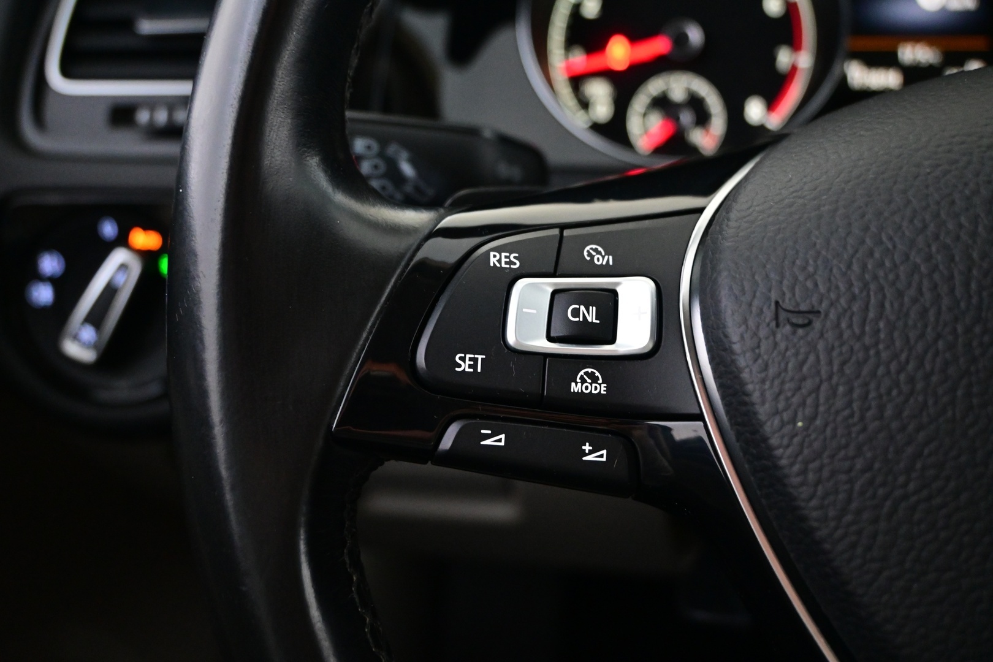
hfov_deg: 53.1
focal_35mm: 36
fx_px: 993
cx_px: 496
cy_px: 331
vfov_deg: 36.9
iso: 4000
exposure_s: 1/40
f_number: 4.2
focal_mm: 24
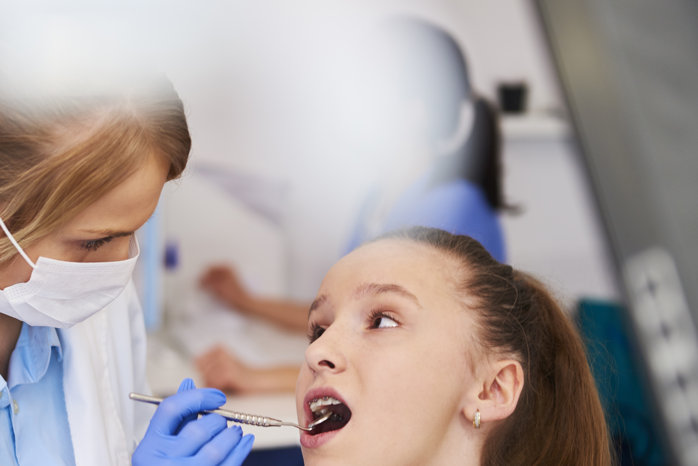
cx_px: 217
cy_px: 320
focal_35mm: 105
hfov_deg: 19.4
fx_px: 2036
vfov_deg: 13.0
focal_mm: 70
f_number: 2.8
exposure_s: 1/100
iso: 250
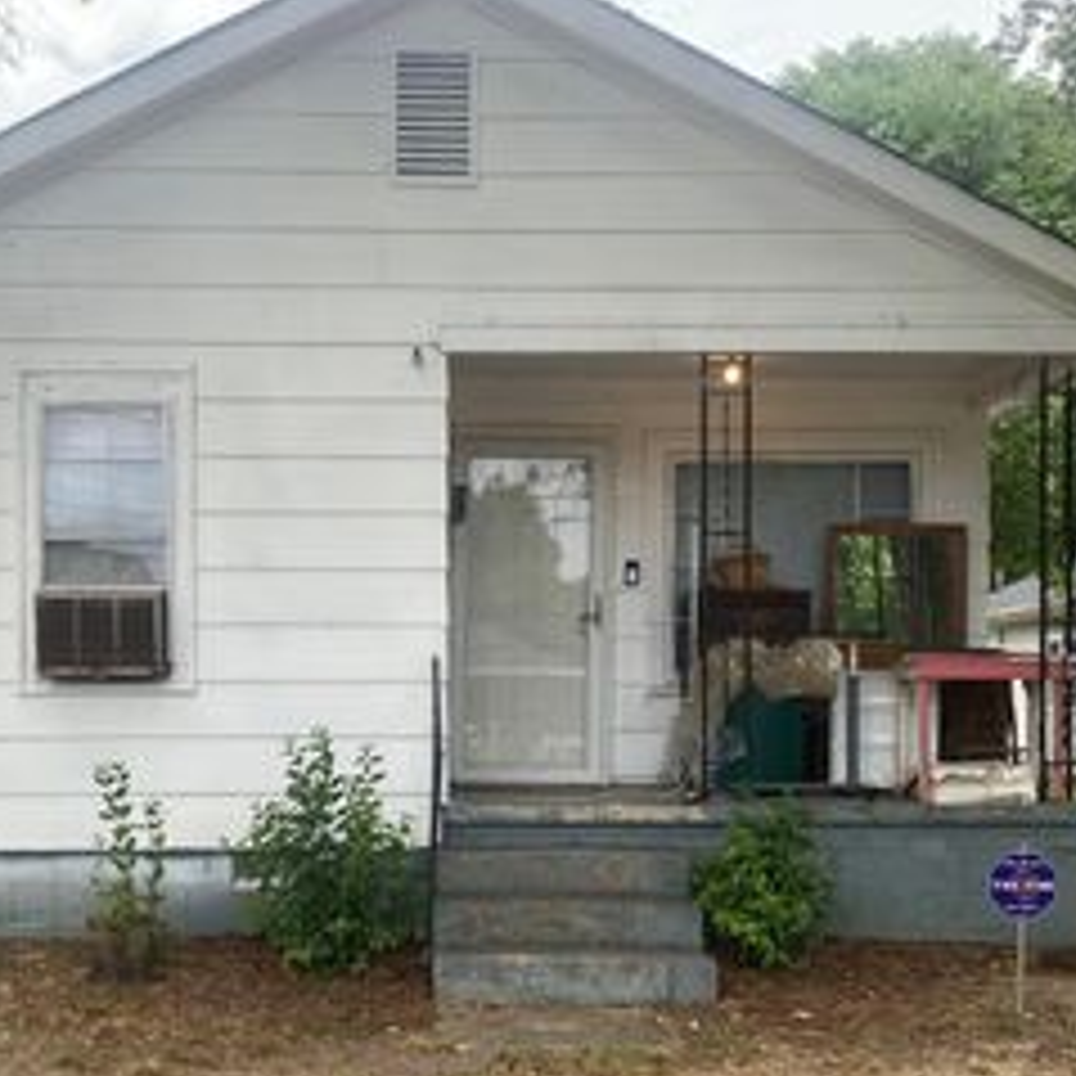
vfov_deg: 35.0
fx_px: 1688
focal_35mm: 48
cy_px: 732
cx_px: 450
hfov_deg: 35.3
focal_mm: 4.25
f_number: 1.8
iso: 32
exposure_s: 1/571
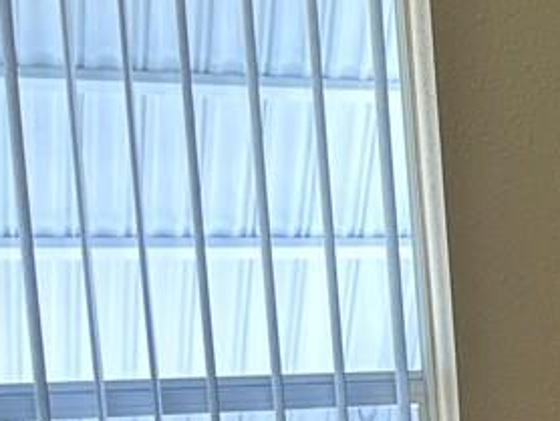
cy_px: 578
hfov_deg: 11.0
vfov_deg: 10.5
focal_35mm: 138
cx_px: 1519
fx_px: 2234
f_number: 1.78
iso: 125
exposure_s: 1/120
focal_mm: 6.86
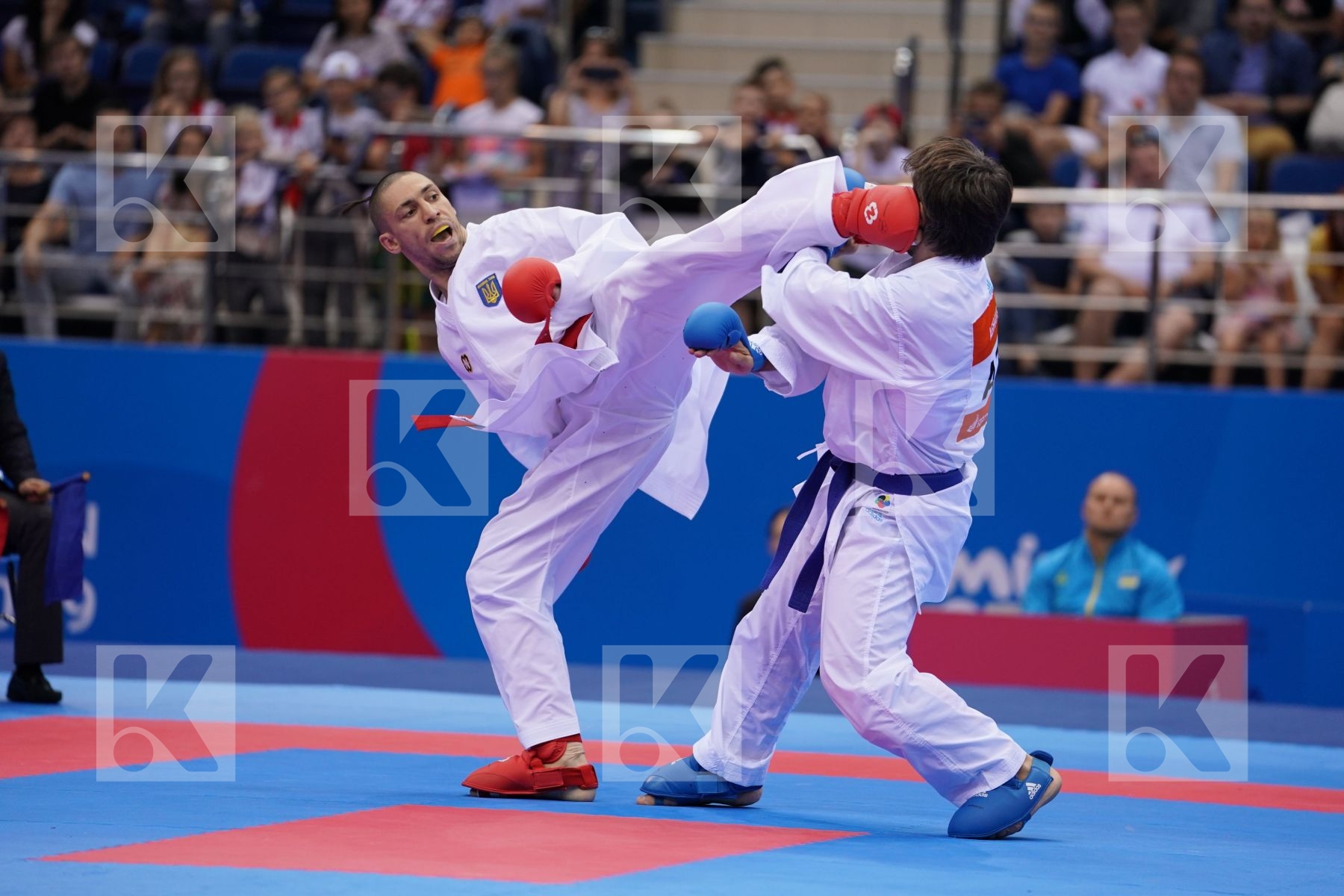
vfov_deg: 6.9
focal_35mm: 200
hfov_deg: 10.3
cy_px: 448
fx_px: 7466
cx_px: 672
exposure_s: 1/1000
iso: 1000
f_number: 2.8
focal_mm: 200
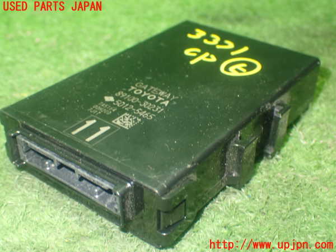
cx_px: 168
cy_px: 126
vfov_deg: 29.1
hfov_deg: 38.2
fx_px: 485
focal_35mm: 50
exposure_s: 1/13
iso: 800
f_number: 3.2
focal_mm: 9.01
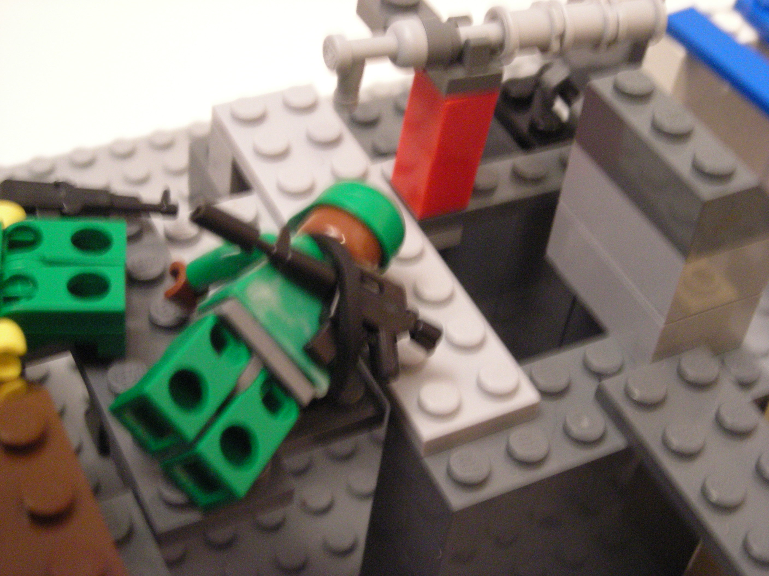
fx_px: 1444
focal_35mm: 65
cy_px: 288
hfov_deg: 29.8
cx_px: 384
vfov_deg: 22.6
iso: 372
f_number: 3.9
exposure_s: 1/8
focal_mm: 10.8
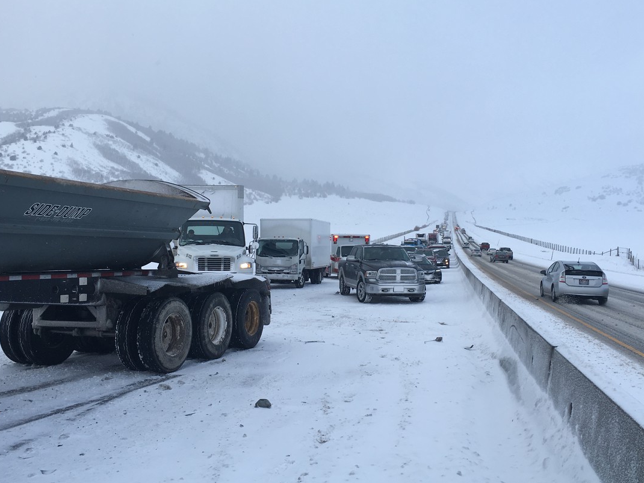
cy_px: 237
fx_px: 670
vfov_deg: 39.6
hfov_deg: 51.4
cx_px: 316
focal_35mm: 36
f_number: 2.2
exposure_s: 1/718
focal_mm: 4.15
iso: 25
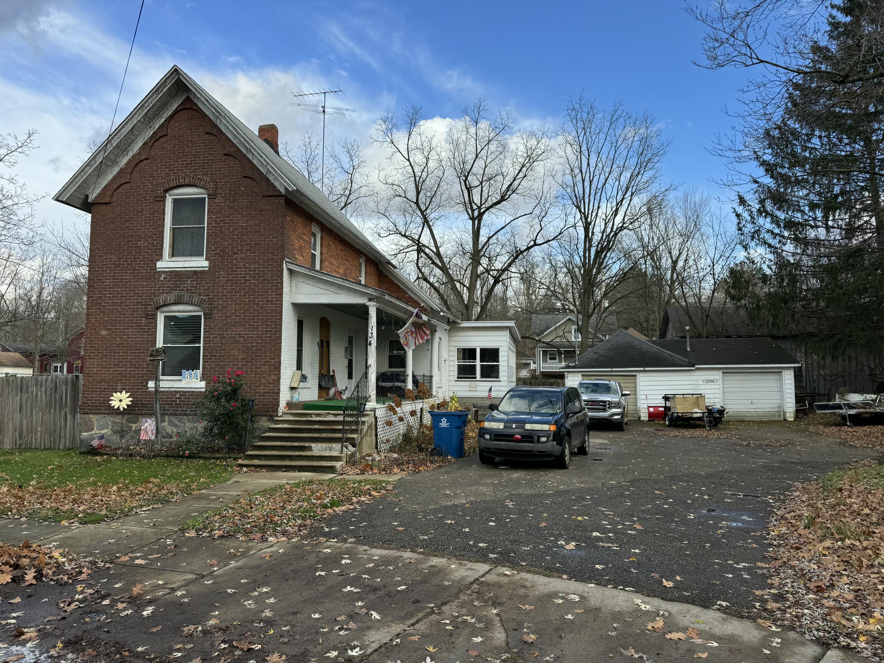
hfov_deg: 71.6
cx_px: 442
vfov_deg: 56.8
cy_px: 332
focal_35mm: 24
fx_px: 613
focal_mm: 6.76
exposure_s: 1/1767
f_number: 1.78
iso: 80
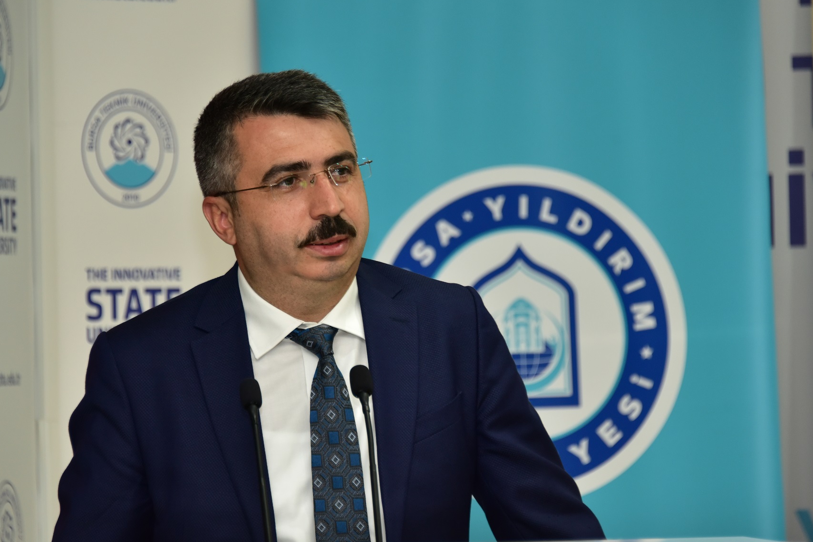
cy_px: 274
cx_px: 385
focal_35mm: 234
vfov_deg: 5.9
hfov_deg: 8.8
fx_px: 5284
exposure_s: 1/60
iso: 1250
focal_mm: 200
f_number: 5.6
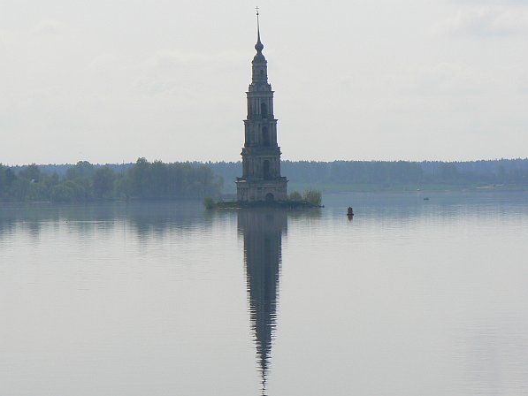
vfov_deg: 7.4
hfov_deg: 9.8
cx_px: 264
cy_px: 198
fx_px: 3066
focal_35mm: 201
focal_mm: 27.4
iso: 80
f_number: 8
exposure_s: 1/800
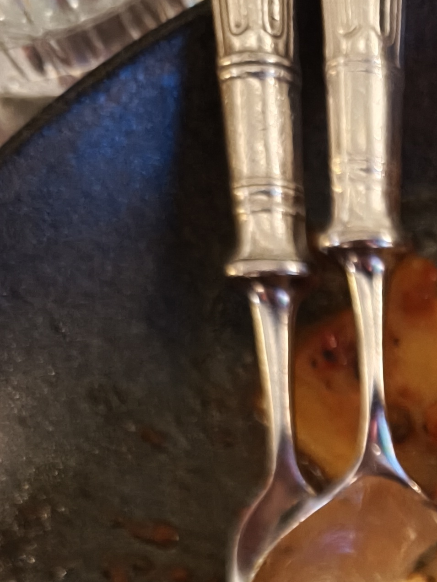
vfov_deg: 22.8
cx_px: 688
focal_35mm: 74
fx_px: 1245
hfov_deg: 17.5
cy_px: 796
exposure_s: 1/9.09
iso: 8000
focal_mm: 6.57
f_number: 1.6
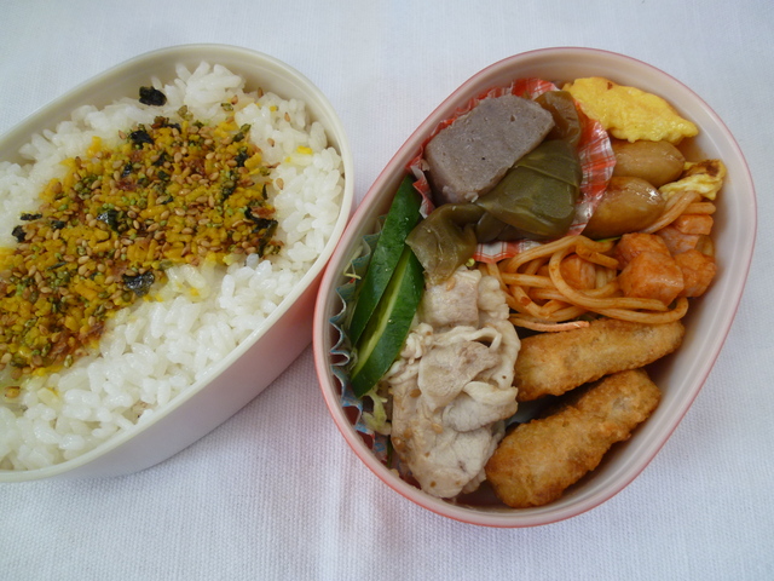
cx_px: 387
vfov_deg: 56.8
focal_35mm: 24
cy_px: 290
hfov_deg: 71.6
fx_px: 537
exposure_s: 1/60
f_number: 2.2
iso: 100
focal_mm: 4.3
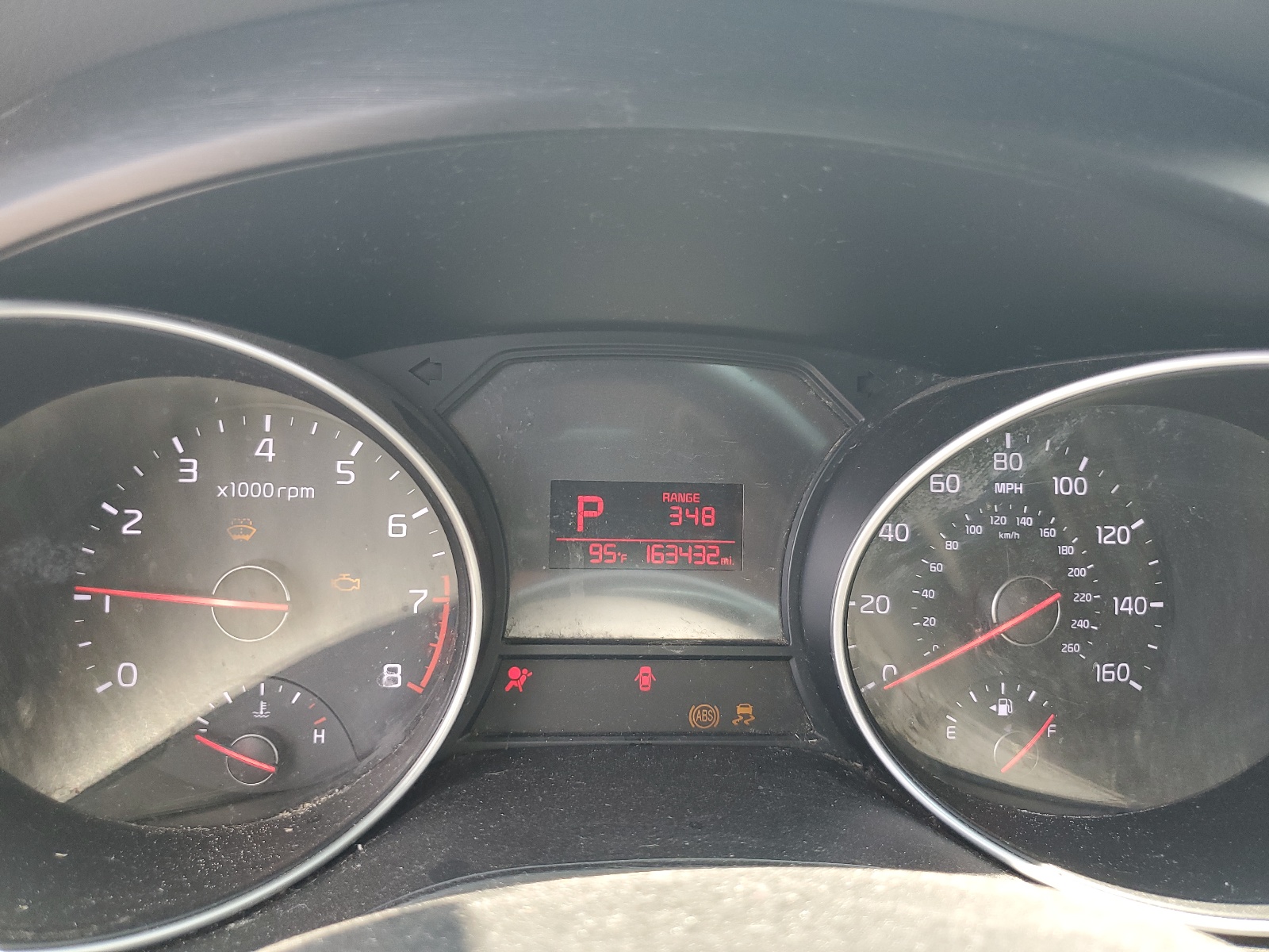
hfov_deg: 67.3
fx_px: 953
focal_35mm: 26
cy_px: 476
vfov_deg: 53.1
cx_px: 634
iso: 75
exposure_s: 1/120
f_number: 1.5
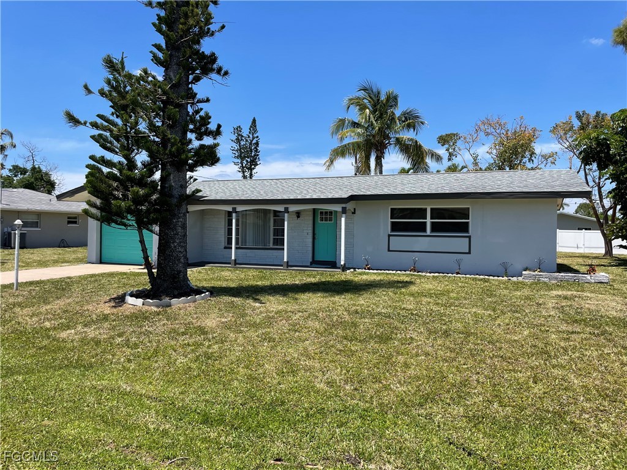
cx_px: 314
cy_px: 235
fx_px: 471
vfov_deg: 53.1
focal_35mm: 26
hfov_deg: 67.3
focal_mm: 4.2
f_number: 1.6
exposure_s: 1/3300
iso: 32
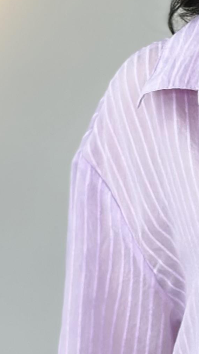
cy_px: 203
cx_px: 384
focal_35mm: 209
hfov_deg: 5.7
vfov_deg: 10.3
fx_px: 1962
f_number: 1.78
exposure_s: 1/100
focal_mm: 6.86
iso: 64
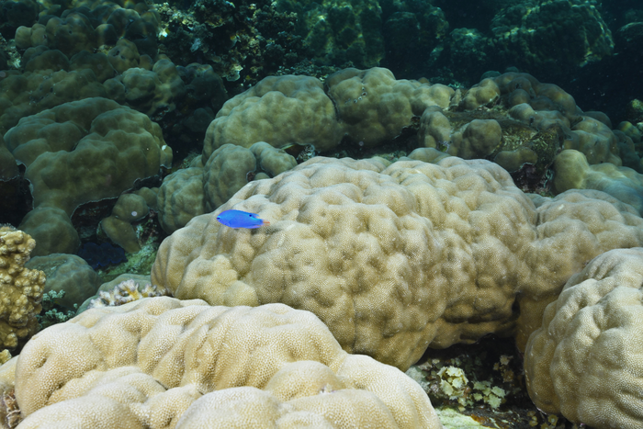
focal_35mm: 35
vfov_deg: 37.9
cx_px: 322
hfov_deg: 54.4
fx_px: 625
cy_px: 214
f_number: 20
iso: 640
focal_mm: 35
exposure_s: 1/200
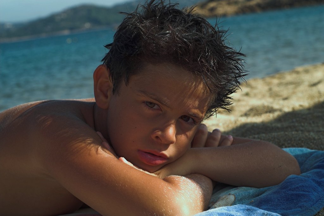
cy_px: 108
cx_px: 162
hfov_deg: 27.0
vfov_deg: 18.2
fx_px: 674
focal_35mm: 75
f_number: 6.3
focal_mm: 50
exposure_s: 1/250
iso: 100
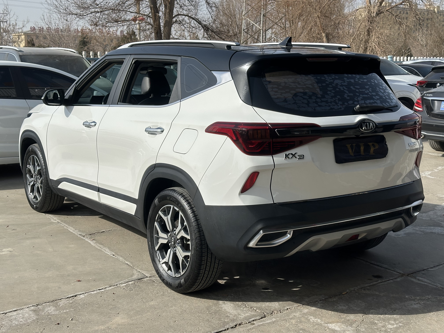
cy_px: 166
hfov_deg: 39.7
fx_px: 616
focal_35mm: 48
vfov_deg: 30.3
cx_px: 222
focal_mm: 6.86
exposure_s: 1/7092
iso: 64
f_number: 1.78
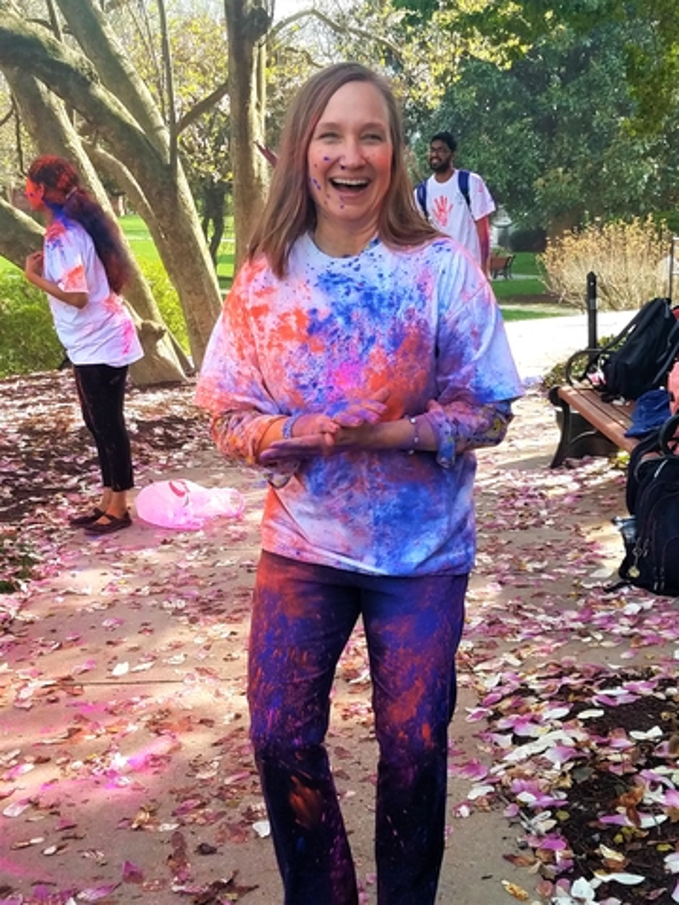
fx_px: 680
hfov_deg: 53.1
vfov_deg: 67.3
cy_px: 452
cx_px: 340
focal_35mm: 26
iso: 40
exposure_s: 1/324
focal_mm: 4.2
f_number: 1.7
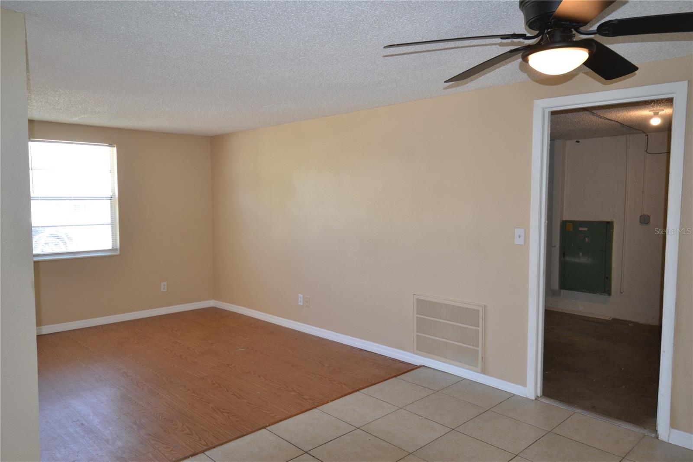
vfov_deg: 50.4
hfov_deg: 70.4
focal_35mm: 26
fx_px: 491
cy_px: 231
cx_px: 346
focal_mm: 17
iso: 500
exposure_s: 1/60
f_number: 4.2
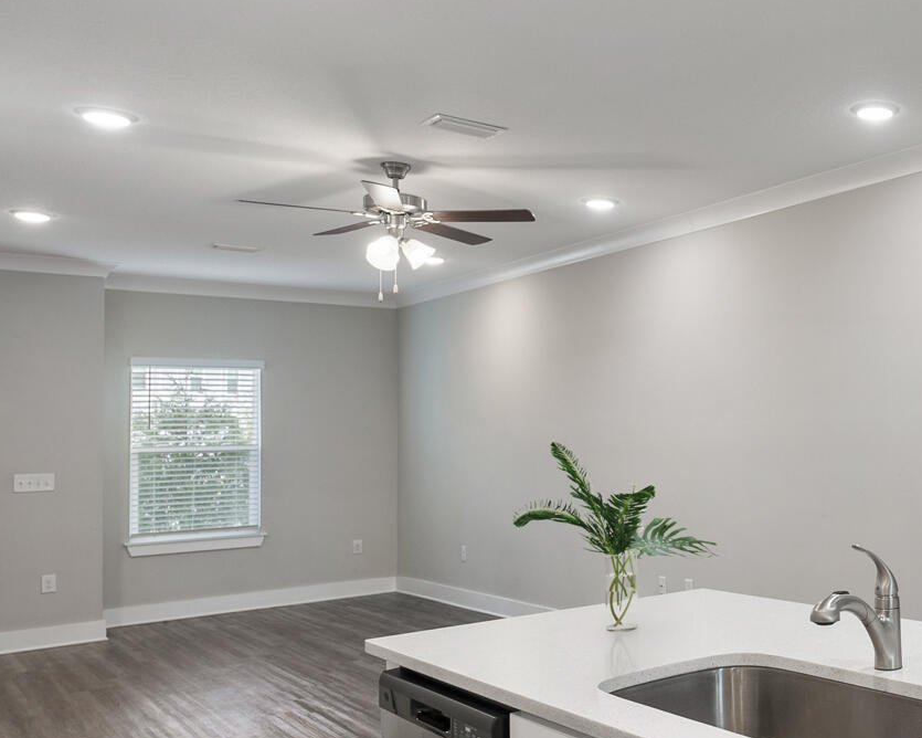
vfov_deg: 41.1
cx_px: 901
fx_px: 982
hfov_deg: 43.8
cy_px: 413
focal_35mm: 36
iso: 400
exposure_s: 1/8
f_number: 5.6
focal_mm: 16
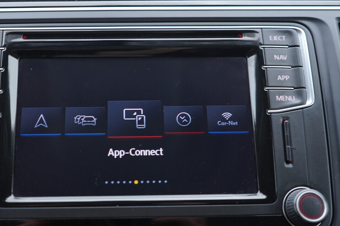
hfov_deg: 40.8
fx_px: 453
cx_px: 128
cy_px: 96
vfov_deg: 28.0
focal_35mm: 48
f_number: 2.8
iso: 250
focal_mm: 24
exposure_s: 1/40
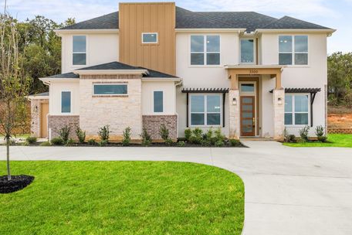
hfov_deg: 55.7
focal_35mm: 34
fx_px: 332
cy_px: 110
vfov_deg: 38.9
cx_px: 192
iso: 400
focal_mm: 20.9
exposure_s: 1/800
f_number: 9
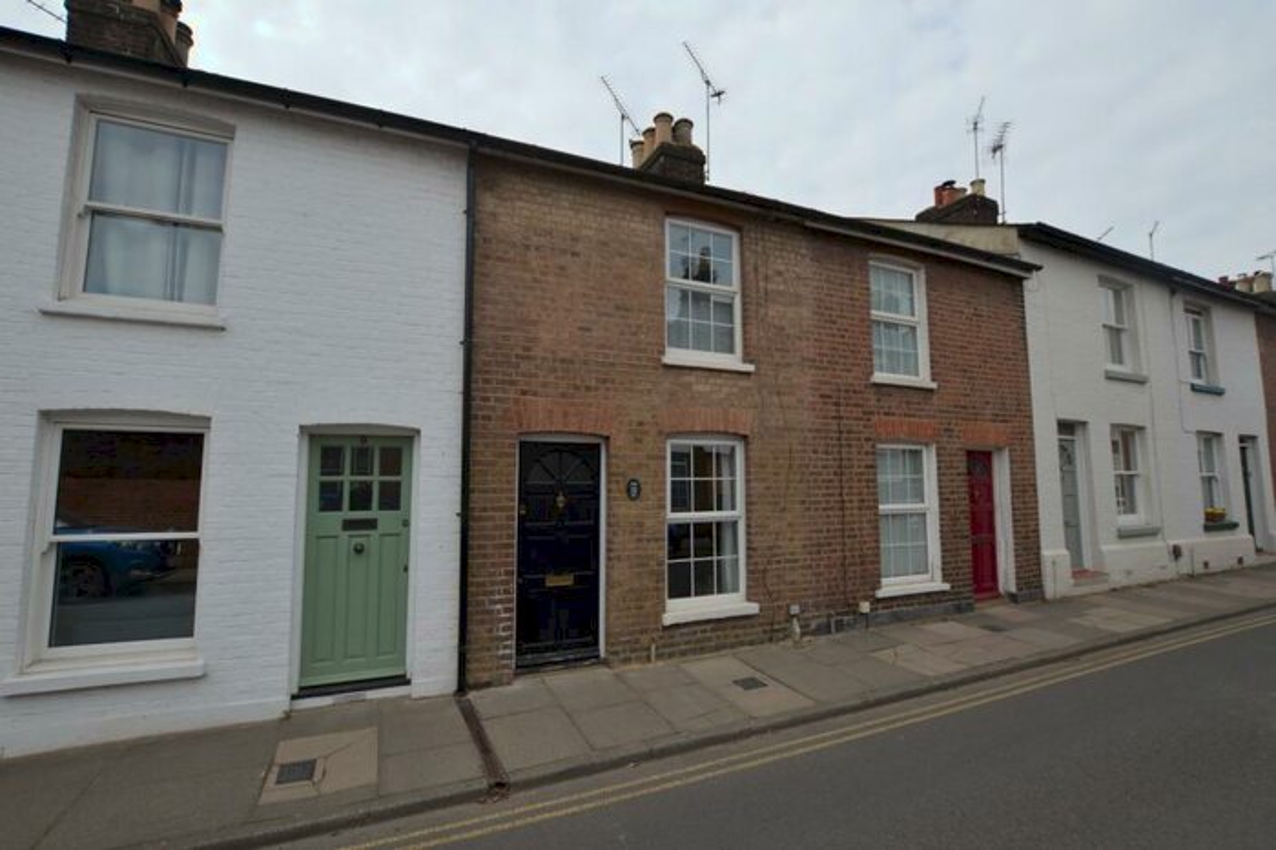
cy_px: 425
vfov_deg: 77.3
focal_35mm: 15
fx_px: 531
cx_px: 638
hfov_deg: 100.4
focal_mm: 10
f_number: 8
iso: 100
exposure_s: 1/250
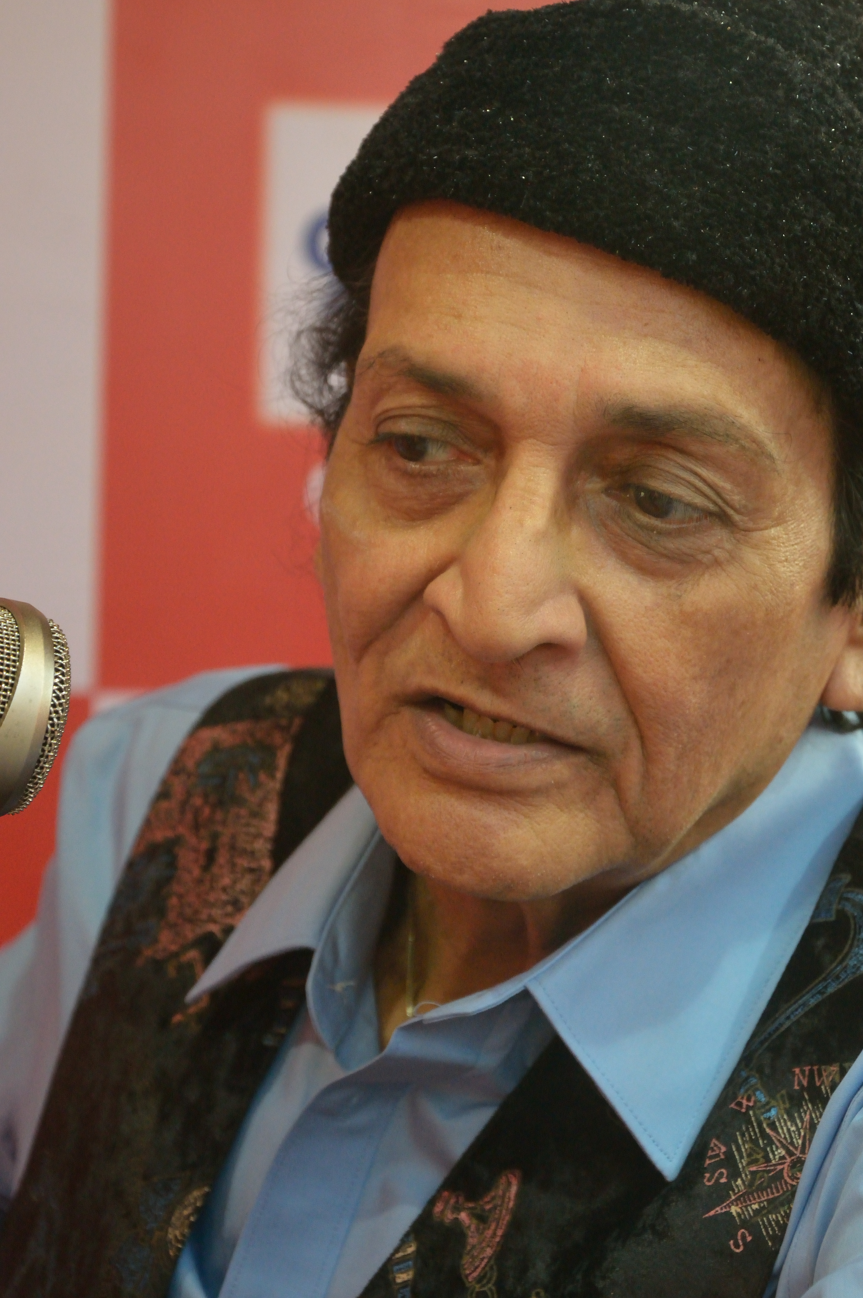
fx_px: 3747
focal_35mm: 104
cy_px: 574
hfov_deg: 13.1
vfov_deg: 19.6
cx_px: 516
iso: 1800
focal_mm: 58
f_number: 5
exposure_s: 1/500
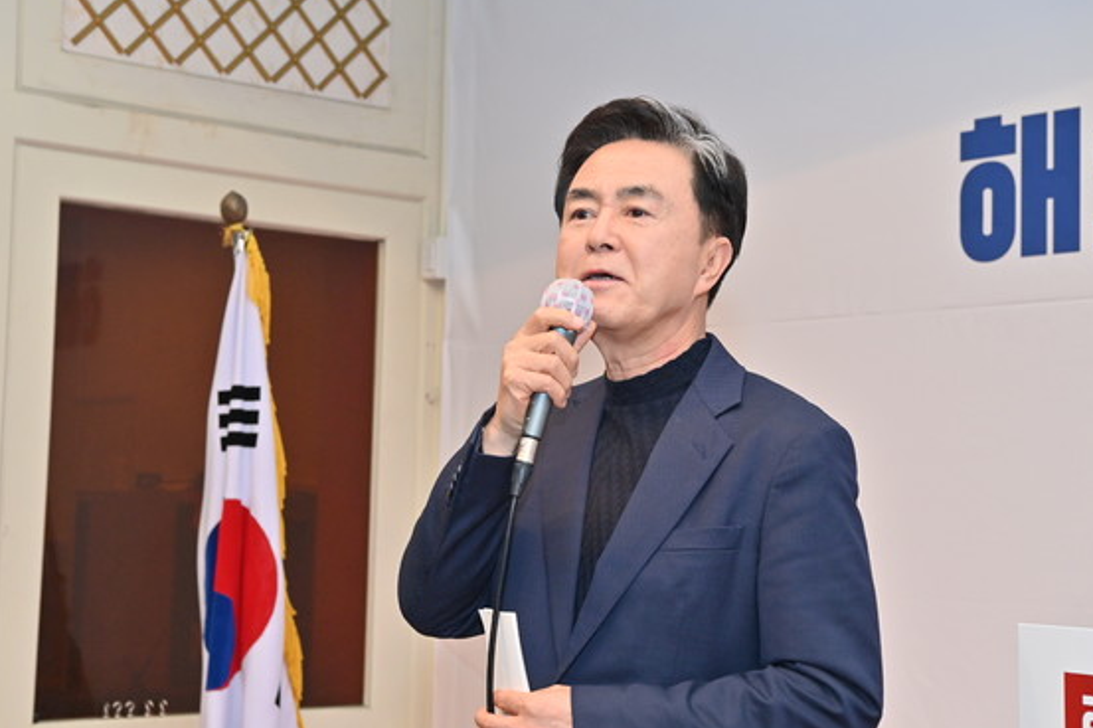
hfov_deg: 26.7
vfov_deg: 17.9
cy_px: 338
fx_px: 2306
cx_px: 510
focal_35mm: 76
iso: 2000
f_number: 9
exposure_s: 1/250
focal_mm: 70
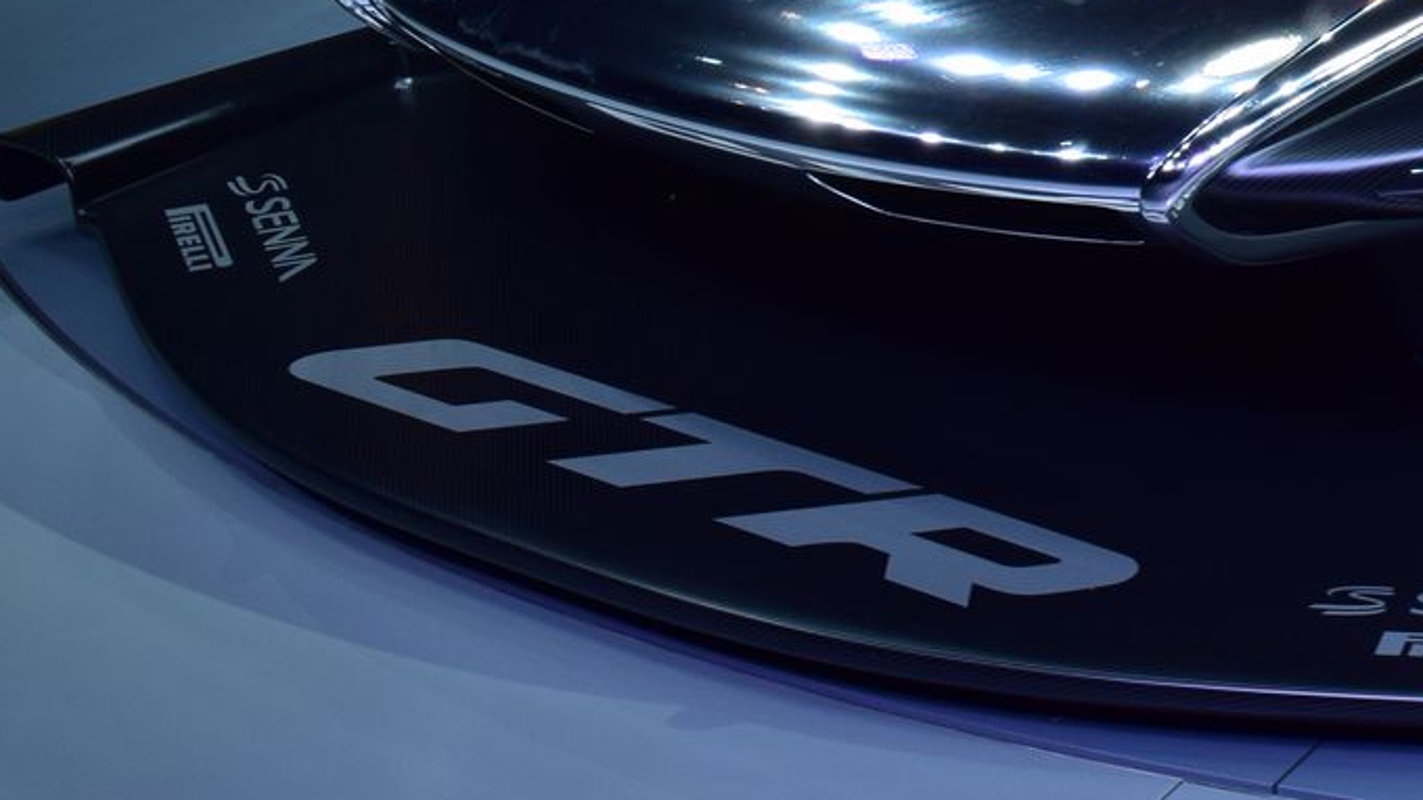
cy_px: -171
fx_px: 4358
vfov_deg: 10.3
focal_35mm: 116
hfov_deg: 17.2
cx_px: 1934
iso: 200
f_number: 14
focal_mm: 25
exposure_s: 1/125
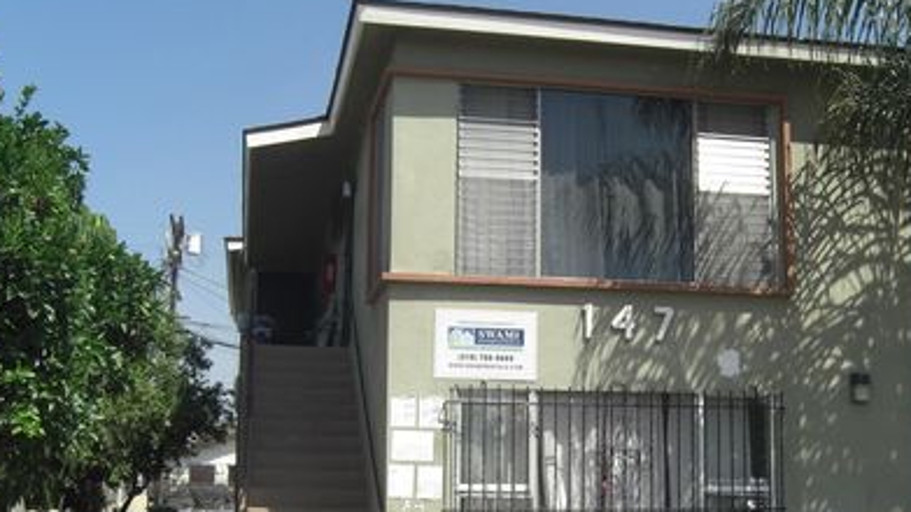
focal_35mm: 53
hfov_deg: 39.0
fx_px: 1280
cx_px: 550
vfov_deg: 22.6
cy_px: 299
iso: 80
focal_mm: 7.9
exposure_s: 1/640
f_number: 4
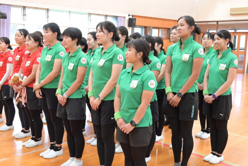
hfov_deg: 48.4
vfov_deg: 33.4
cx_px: 124
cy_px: 83
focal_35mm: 40
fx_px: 276
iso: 5000
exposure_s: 1/50
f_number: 6.3
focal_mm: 40
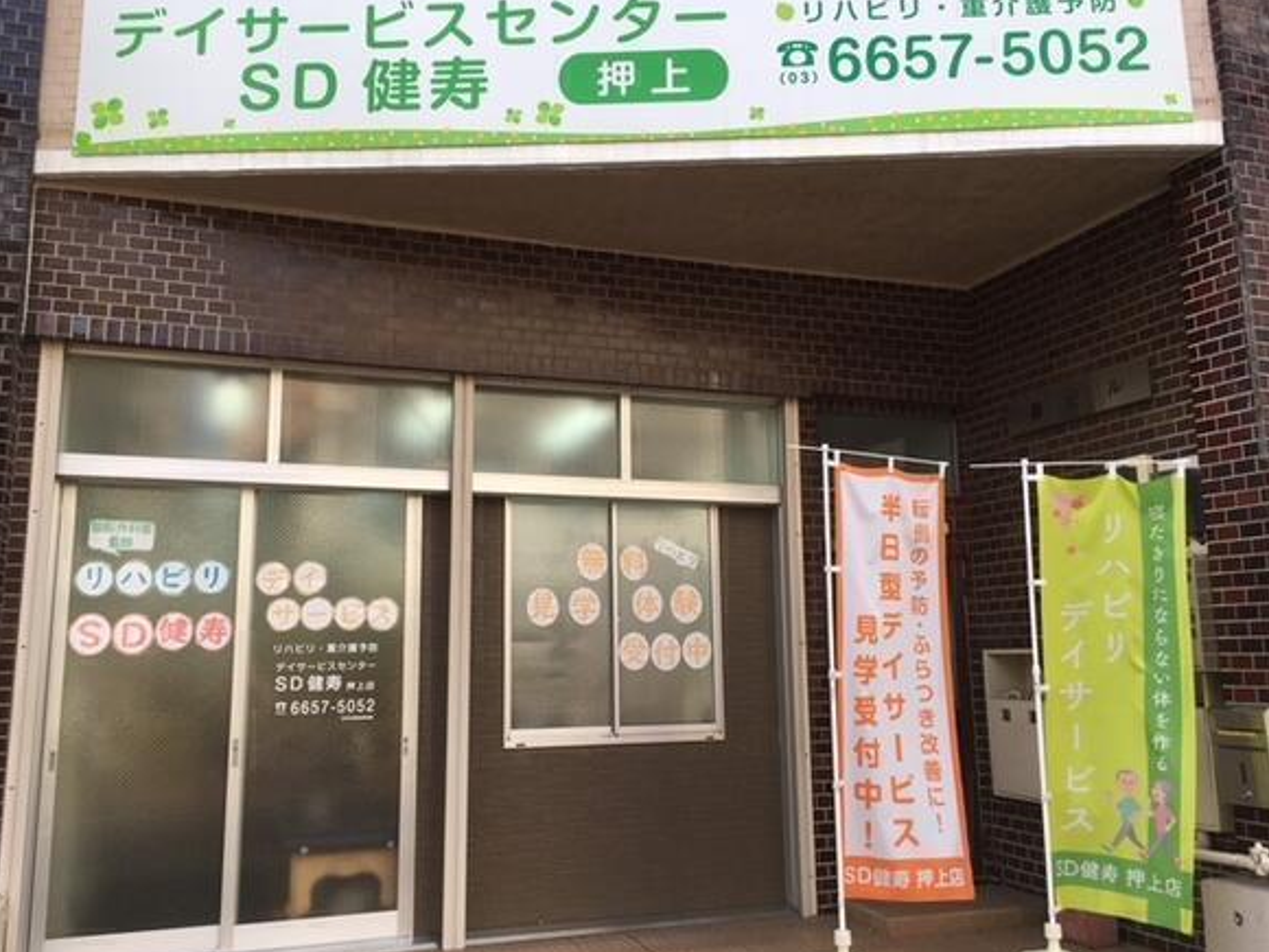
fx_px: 1100
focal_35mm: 30
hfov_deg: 60.0
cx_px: 615
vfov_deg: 46.8
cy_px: 475
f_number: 2.2
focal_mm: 4.15
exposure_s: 1/381
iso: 25
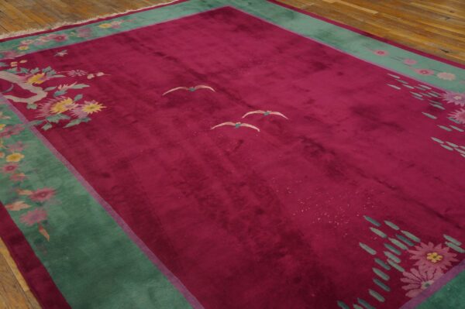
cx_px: 232
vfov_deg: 34.2
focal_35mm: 39
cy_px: 154
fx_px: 503
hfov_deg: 49.6
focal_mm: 26
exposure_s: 1/60
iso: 640
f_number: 4
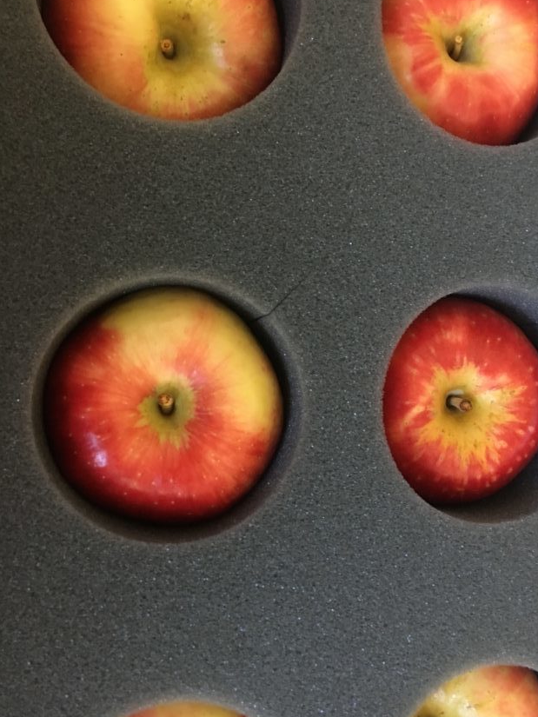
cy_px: 362
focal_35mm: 36
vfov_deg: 51.3
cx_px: 277
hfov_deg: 39.7
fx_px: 746
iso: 200
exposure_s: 1/17
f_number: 2.2
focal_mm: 4.15
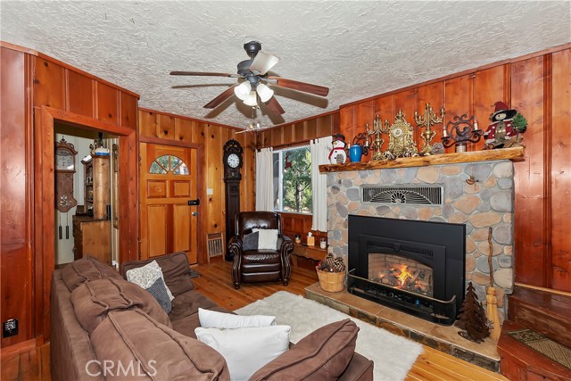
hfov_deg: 100.4
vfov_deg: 77.4
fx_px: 238
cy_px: 190
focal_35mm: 15
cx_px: 286
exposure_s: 1/30
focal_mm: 10
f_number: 8
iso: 400
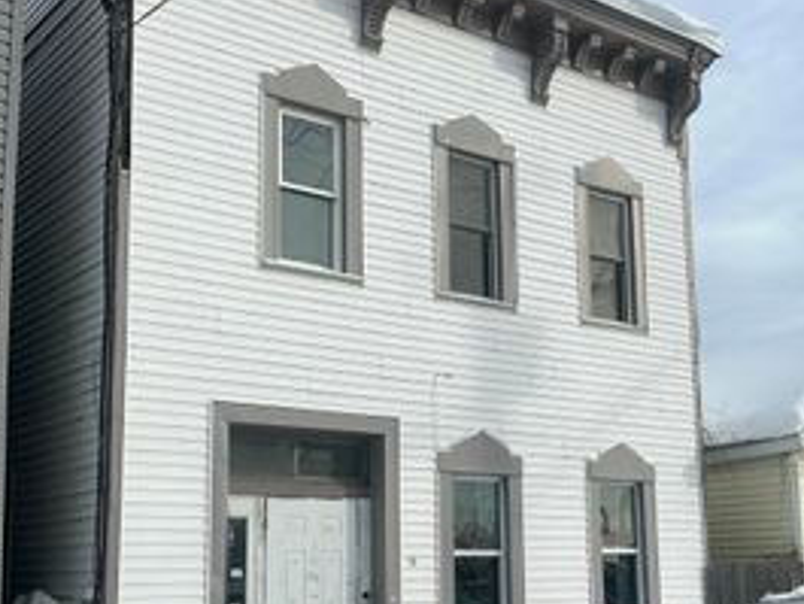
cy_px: 387
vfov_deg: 29.6
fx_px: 1139
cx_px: 446
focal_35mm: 49
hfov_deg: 38.8
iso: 50
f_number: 1.6
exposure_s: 1/4484
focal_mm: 5.1
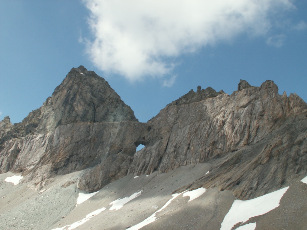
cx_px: 154
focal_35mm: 35
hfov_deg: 52.6
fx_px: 310
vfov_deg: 40.7
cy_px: 115
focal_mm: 5.86
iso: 50
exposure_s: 1/200
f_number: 6.3
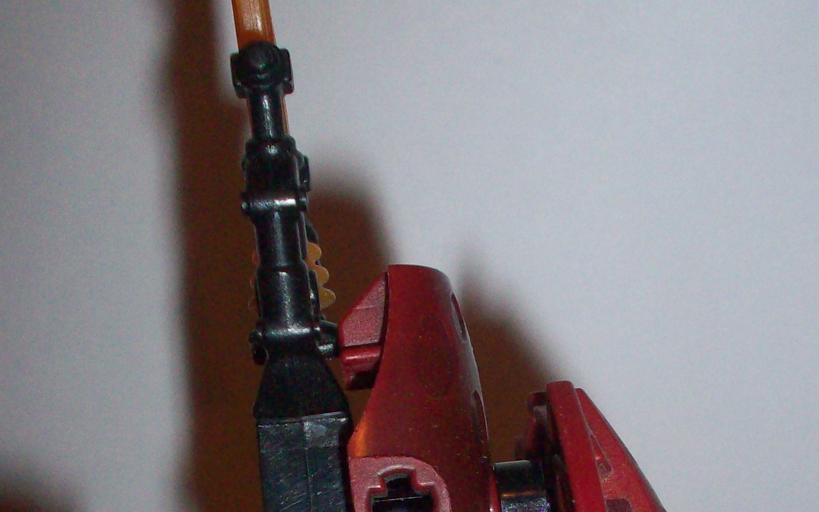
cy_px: 632
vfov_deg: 13.3
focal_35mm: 95
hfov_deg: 21.8
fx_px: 2120
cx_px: 509
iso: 160
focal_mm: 7.6
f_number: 3.1
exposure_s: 1/71.9
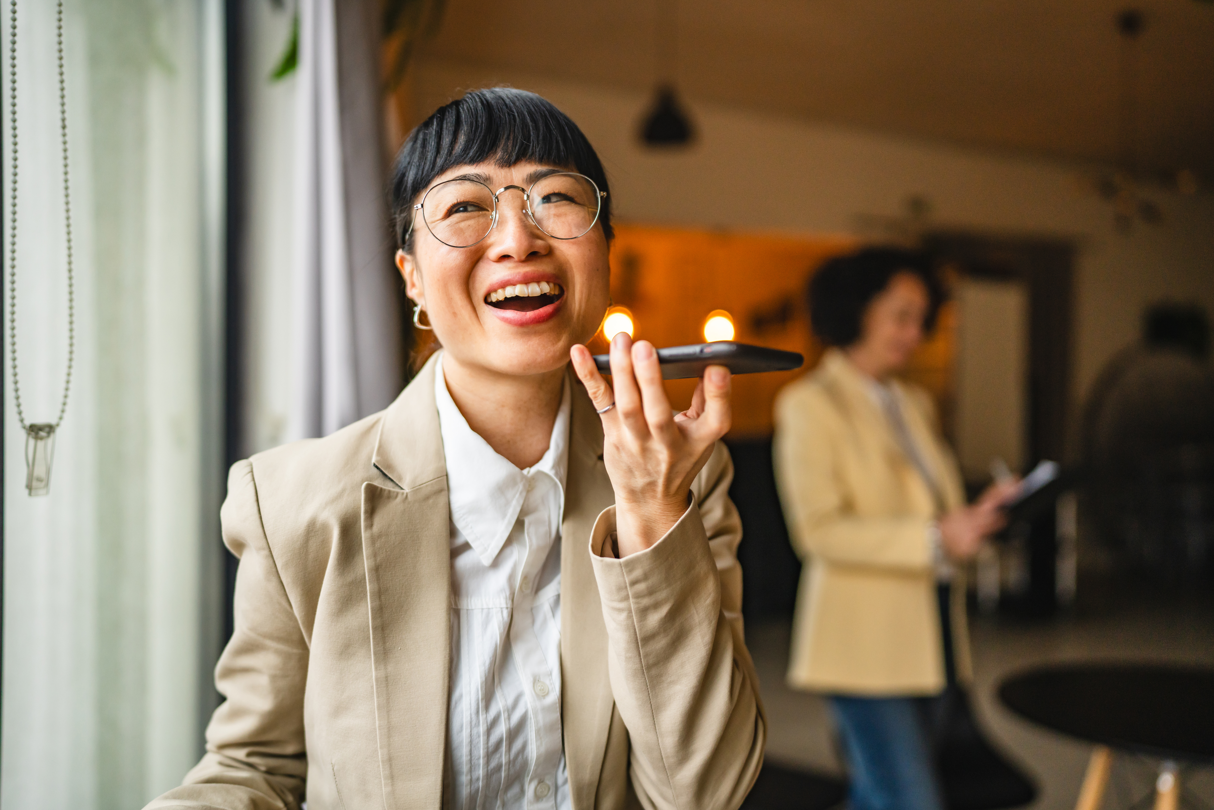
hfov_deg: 54.4
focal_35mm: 35
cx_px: 607
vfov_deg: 37.9
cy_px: 405
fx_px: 1180
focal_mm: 35
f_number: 1.6
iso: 800
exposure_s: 1/500
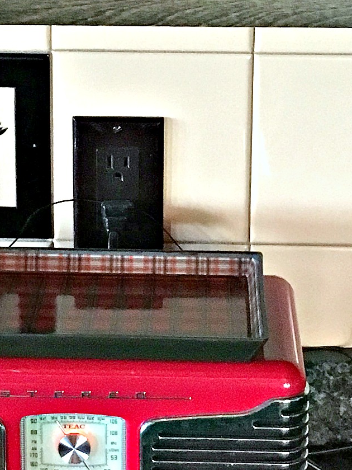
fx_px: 1464
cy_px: 74
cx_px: 158
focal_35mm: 108
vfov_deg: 18.0
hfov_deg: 13.7
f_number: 2.2
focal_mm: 4.15
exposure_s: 1/15
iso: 320
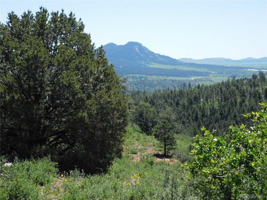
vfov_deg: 14.9
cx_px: 134
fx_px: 764
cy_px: 100
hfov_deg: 19.8
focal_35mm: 99
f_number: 9.2
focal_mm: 17.6
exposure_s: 1/800
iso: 800
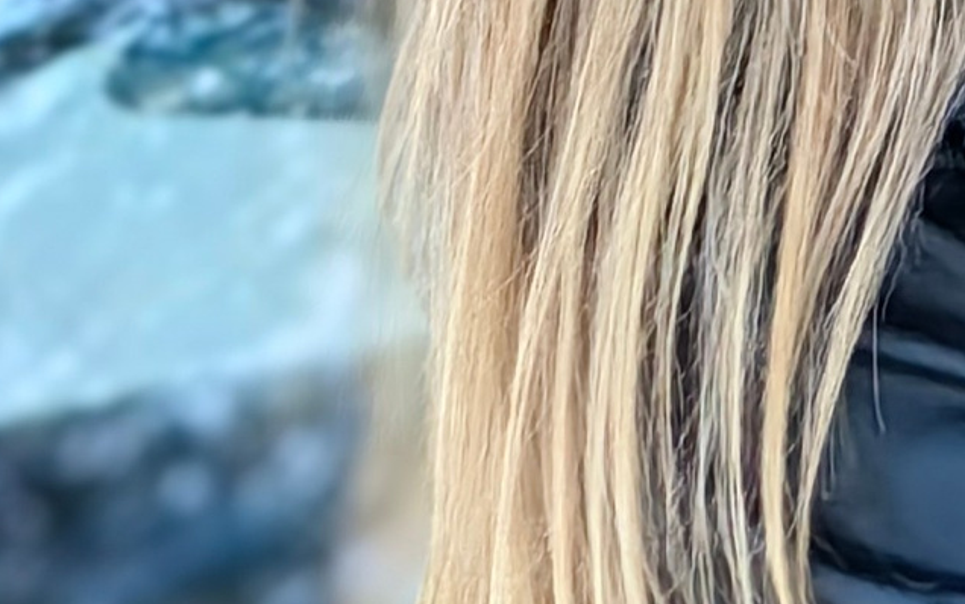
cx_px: 1355
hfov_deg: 6.8
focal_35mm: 307
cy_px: 398
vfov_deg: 4.3
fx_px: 8077
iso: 80
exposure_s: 1/984
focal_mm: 6.35
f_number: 1.4
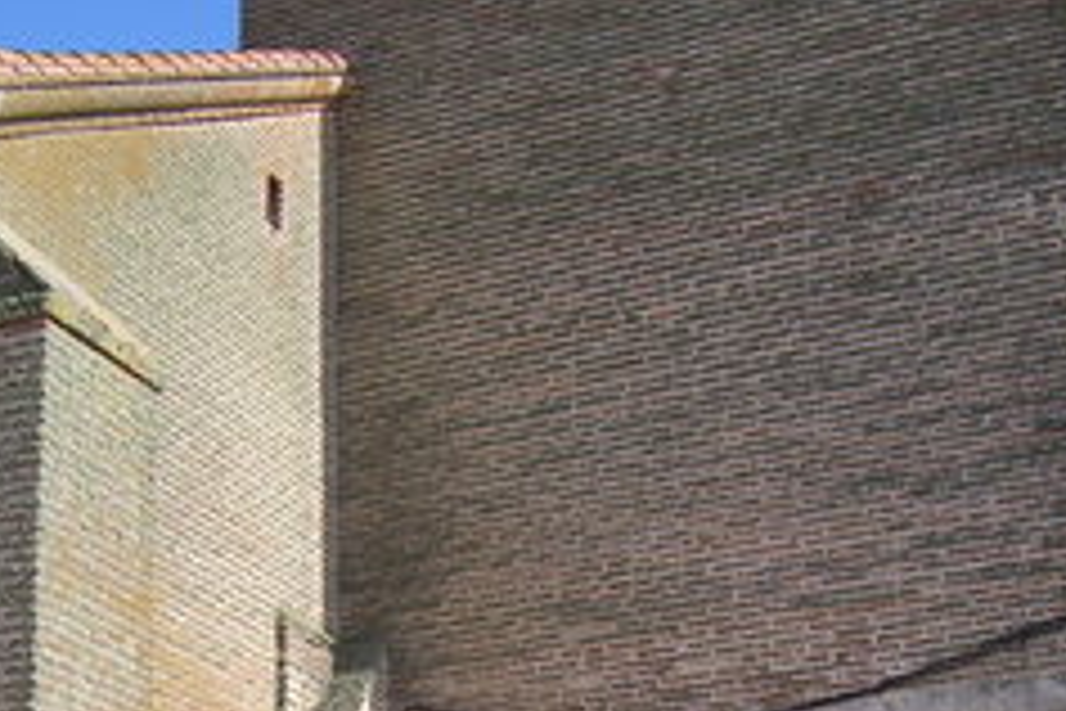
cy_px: 803
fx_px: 2339
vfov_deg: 16.7
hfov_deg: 25.6
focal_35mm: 79
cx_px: 445
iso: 80
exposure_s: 1/500
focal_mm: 6
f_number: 4.8
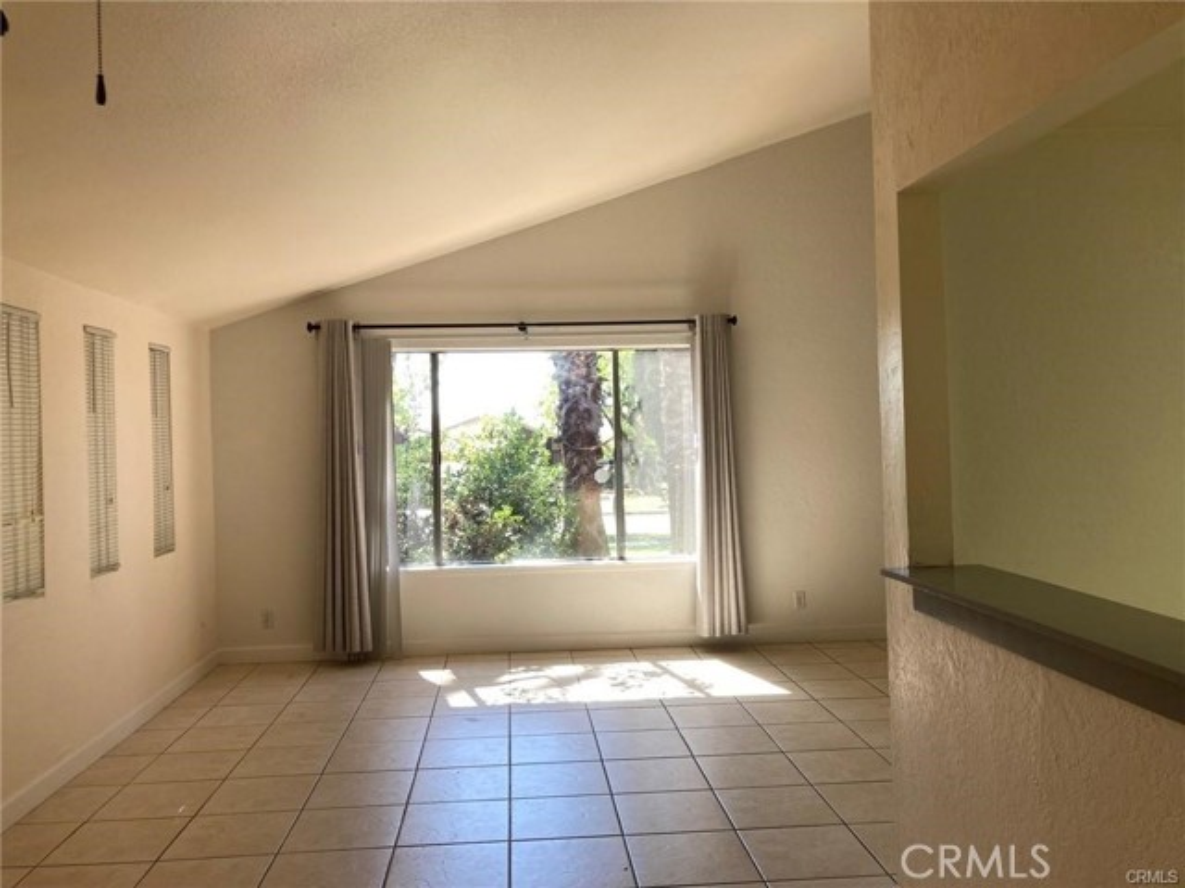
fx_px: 959
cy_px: 444
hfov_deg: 63.4
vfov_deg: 49.7
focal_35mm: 28
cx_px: 592
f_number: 1.8
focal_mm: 3.99
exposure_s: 1/120
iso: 25
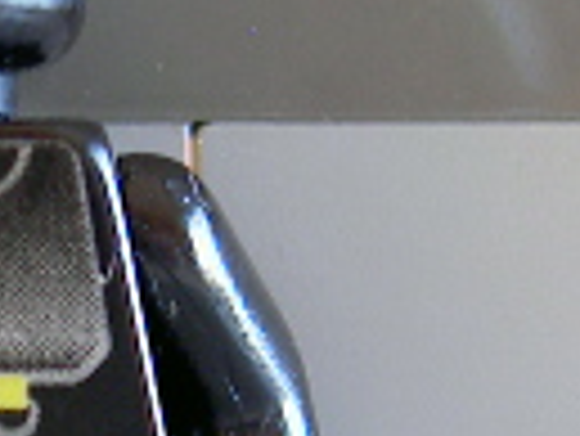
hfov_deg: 10.1
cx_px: -49
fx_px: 3237
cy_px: 342
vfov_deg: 7.7
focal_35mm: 193
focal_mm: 8
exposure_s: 1/8
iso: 100
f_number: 2.8
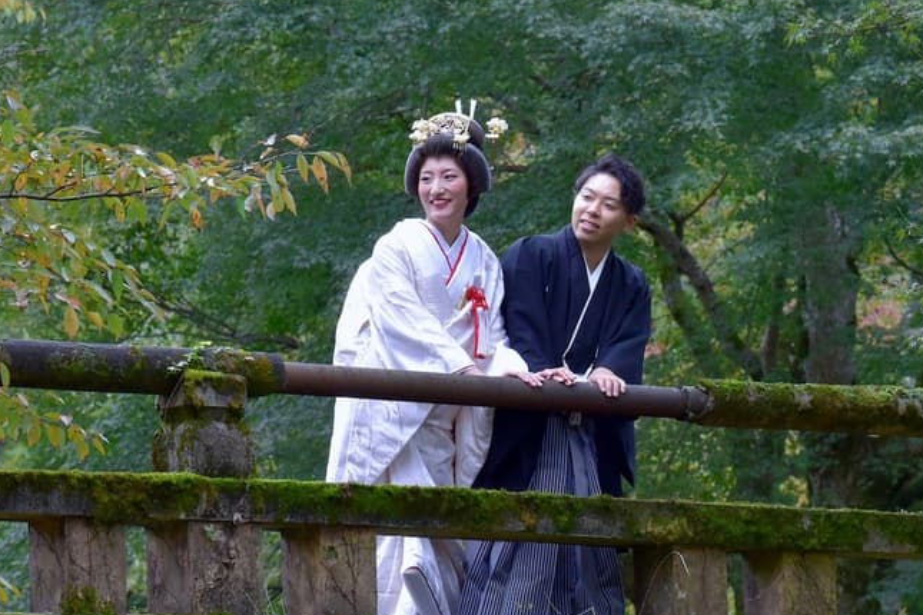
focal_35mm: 335
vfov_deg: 4.1
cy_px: 247
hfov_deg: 6.2
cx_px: 474
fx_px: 8588
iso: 2000
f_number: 10
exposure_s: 1/250
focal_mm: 150
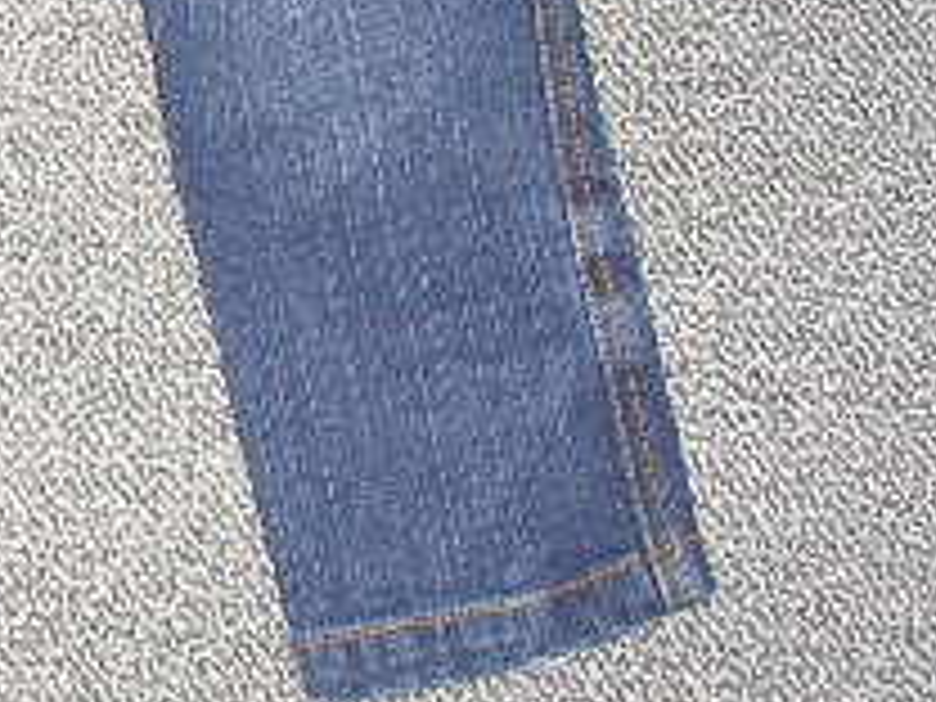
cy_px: -104
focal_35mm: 117
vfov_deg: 12.4
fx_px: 3164
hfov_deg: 16.5
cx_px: 0
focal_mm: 5.8
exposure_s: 1/60.1
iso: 50
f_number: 2.8
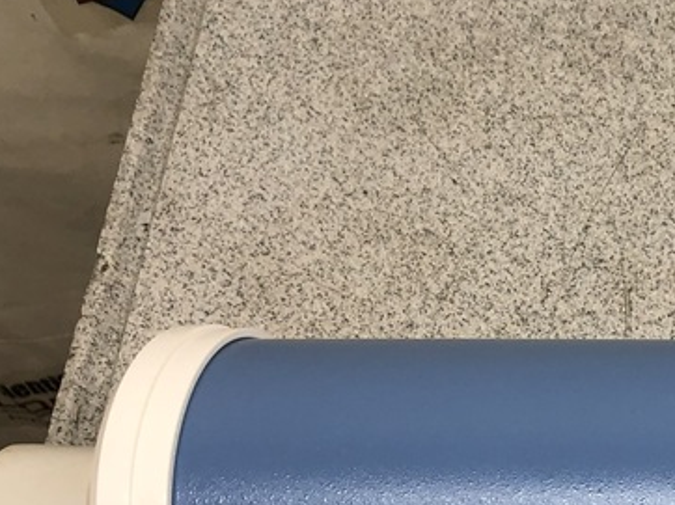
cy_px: 576
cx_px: 869
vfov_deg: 18.1
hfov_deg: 22.5
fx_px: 1520
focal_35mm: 78
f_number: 1.8
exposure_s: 1/120
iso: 64
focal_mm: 3.99
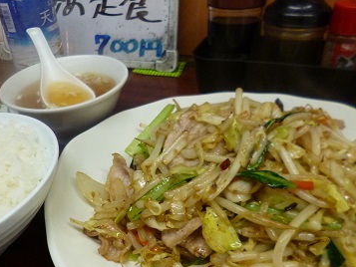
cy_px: 161
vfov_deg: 43.9
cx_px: 131
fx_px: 329
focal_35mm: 32
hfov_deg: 56.0
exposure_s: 1/30
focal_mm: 4.3
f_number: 2.5
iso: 400
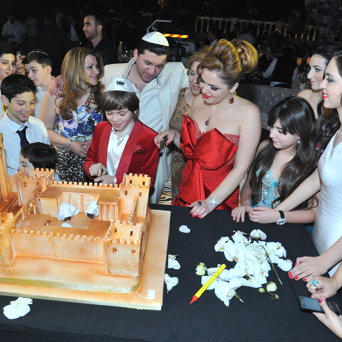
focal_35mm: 31
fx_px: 347
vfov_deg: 52.5
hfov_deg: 52.5
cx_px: 170
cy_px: 169
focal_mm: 24
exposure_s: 1/160
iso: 1600
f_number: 6.3
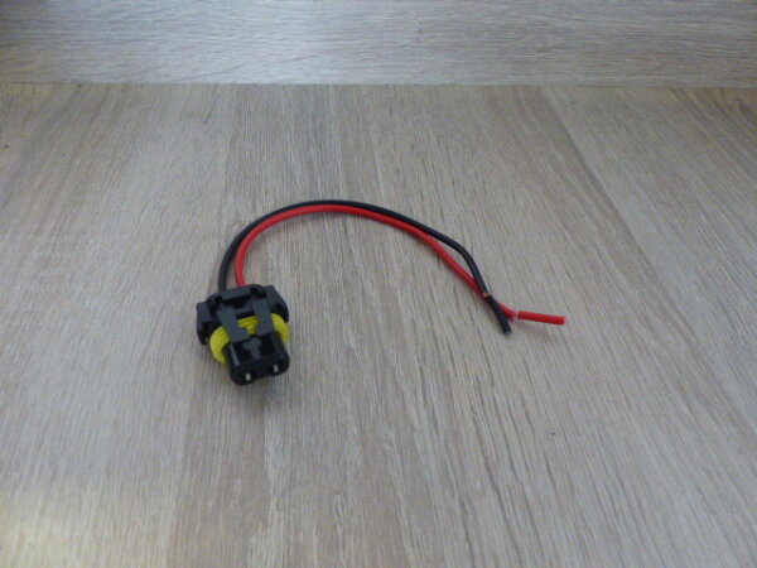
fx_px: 569
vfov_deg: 53.1
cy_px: 284
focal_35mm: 26
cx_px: 378
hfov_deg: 67.3
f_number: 2.8
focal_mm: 4.5
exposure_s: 1/20
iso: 800
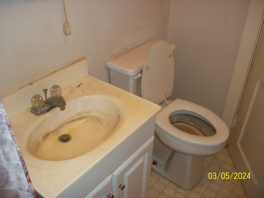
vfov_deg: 41.8
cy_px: 99
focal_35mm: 34
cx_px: 132
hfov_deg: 54.0
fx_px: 259
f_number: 2.8
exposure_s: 1/60
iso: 120
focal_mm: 5.7
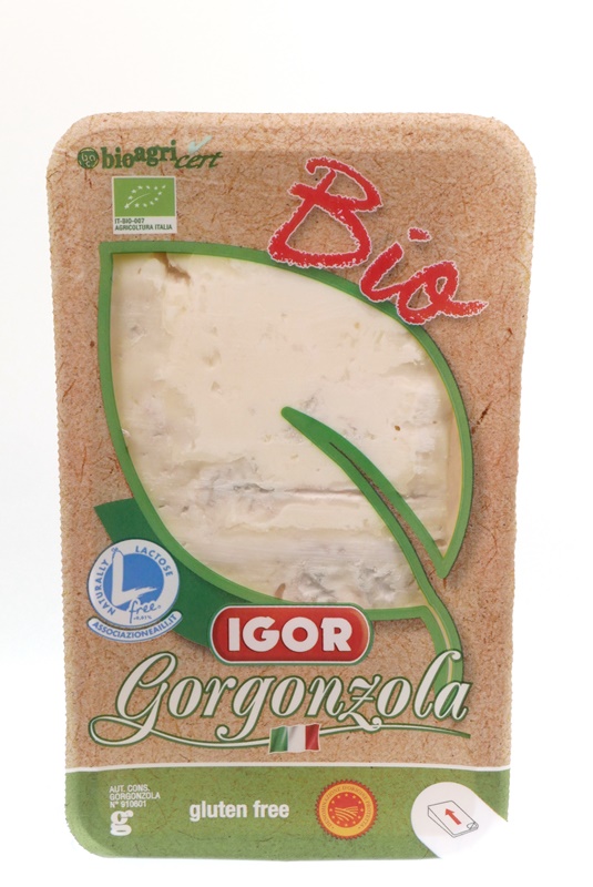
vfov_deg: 27.0
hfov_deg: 18.2
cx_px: 296
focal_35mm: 75
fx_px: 1849
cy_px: 444
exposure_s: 1/15
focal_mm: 34
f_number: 16
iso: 800
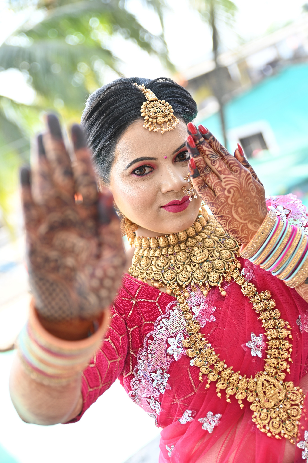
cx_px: 154
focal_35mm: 50
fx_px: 643
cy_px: 232
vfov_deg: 39.6
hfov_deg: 27.0
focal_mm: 50
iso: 160
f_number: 2.8
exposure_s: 1/200
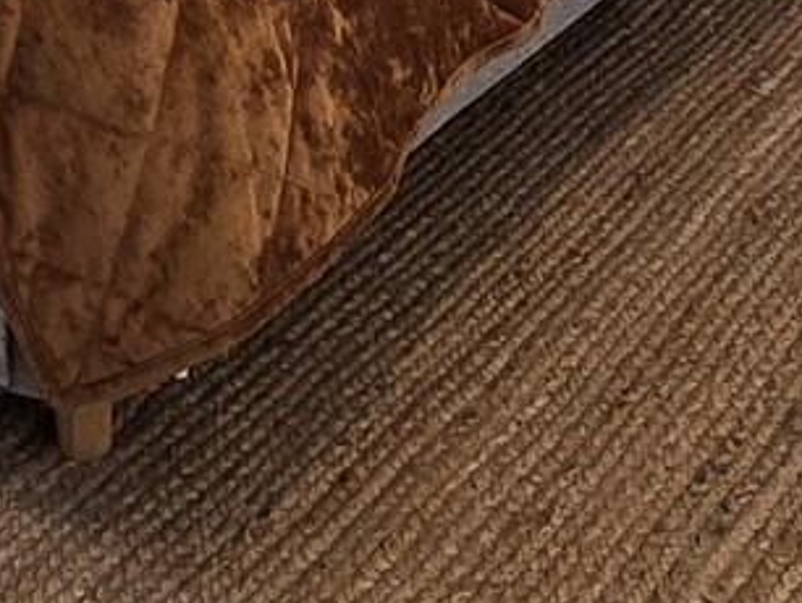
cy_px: -792
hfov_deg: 21.2
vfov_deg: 13.2
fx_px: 2017
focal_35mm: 87
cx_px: -107
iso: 80
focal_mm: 2.2
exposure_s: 1/120
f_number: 2.2
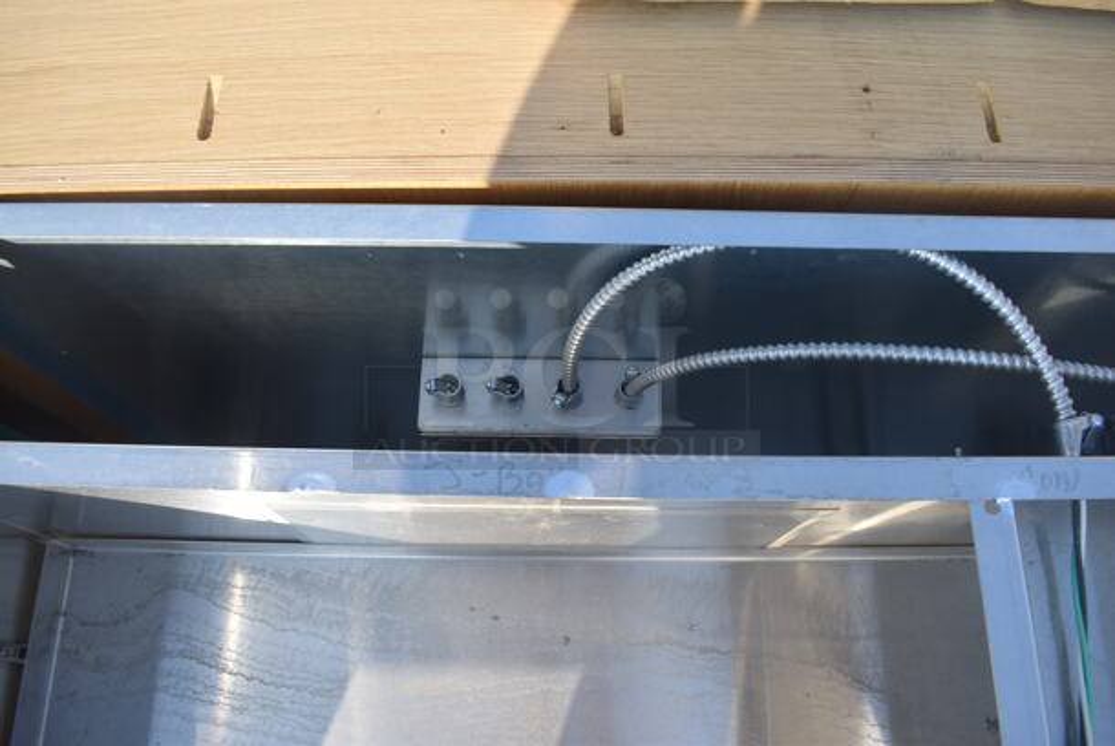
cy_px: 373
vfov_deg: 48.0
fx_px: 837
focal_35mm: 27
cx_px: 558
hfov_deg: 67.3
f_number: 6.3
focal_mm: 18
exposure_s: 1/160
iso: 100
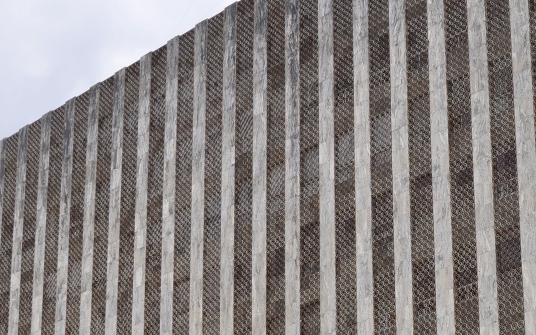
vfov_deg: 11.9
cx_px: 521
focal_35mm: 108
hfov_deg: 18.9
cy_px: 419
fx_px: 1573
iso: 200
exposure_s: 1/320
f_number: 9
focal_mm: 21
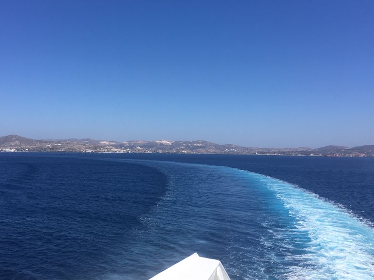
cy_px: 131
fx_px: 410
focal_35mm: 38
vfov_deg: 37.7
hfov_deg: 48.7
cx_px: 153
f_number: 2.2
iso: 25
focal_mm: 4.15
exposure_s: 1/2262
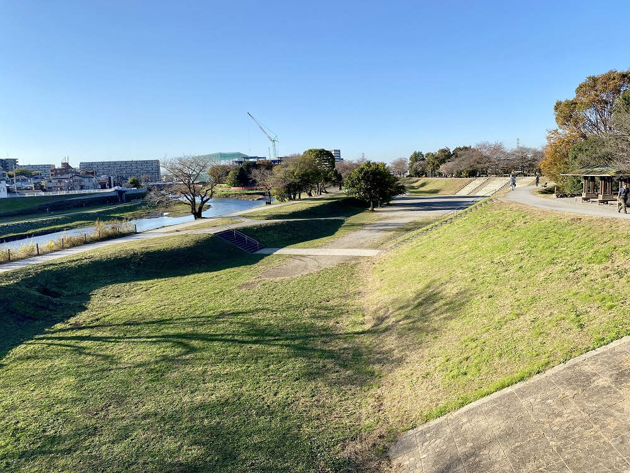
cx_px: 315
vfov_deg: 53.1
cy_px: 236
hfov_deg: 67.3
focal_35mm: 26
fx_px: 473
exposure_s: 1/1866
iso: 32
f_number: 1.8
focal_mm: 4.25
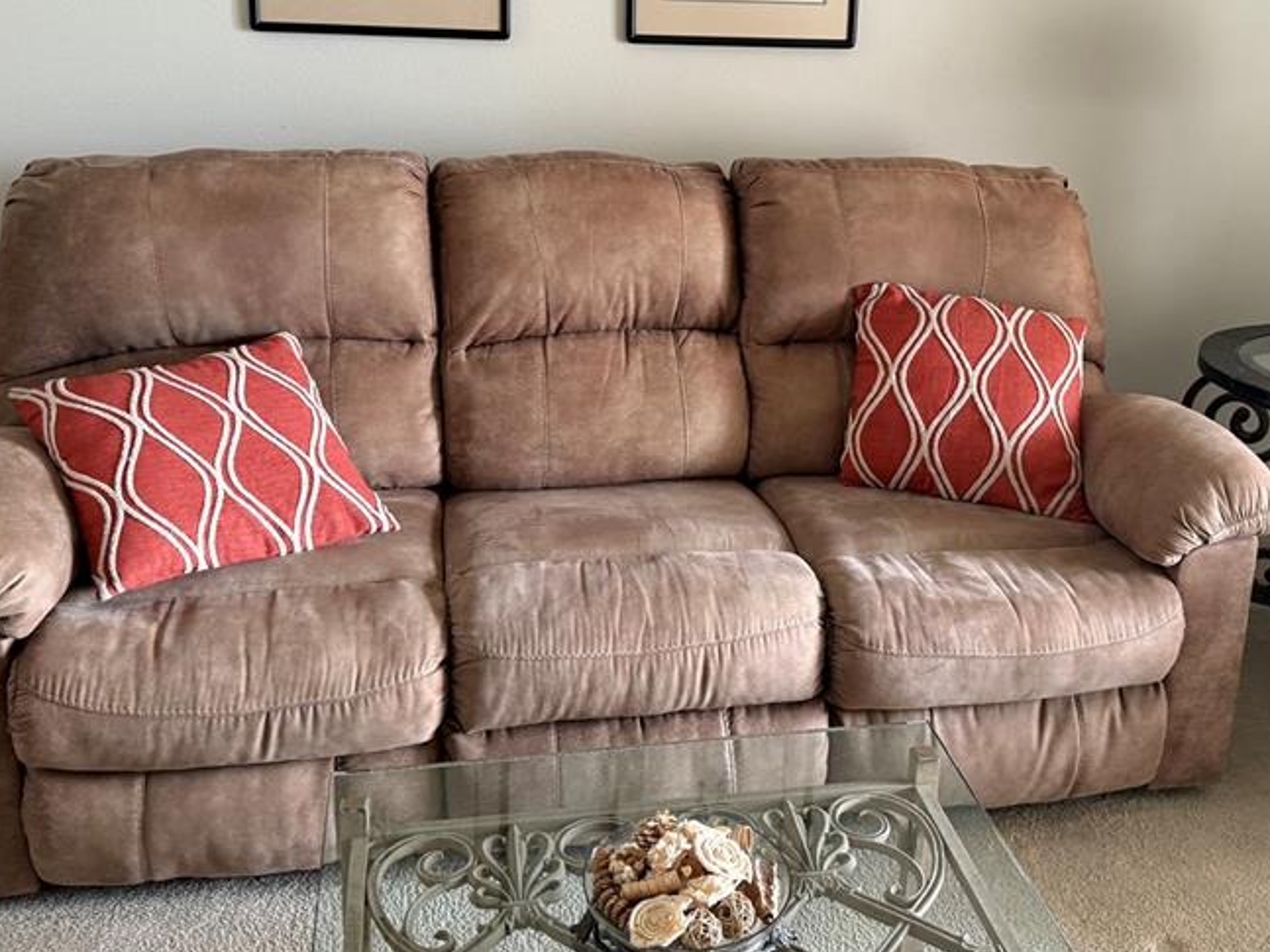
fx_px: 1394
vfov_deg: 37.1
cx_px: 734
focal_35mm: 38
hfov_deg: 48.8
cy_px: 283
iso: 250
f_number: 1.78
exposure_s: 1/60
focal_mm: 6.76
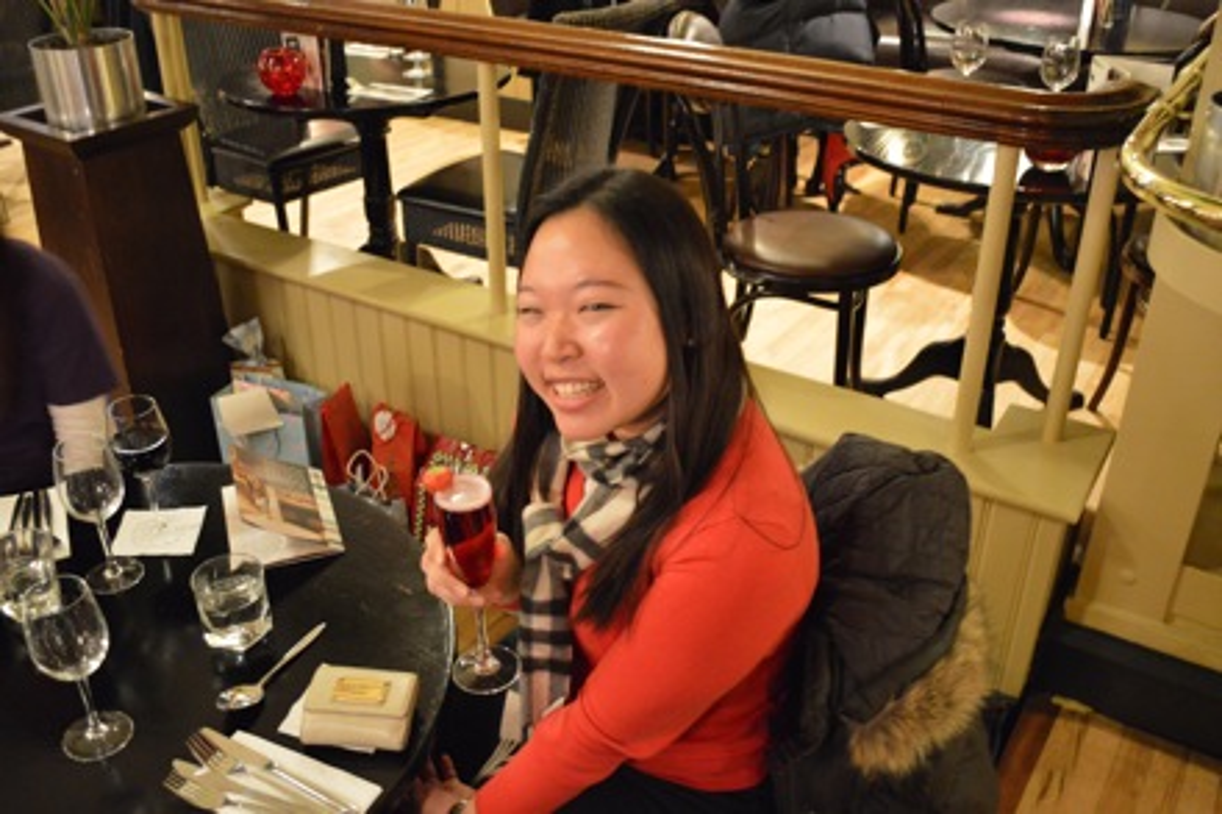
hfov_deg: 57.2
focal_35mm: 33
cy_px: 407
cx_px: 611
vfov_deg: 39.9
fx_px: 1120
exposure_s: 1/3
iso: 3200
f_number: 3.8
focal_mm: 22
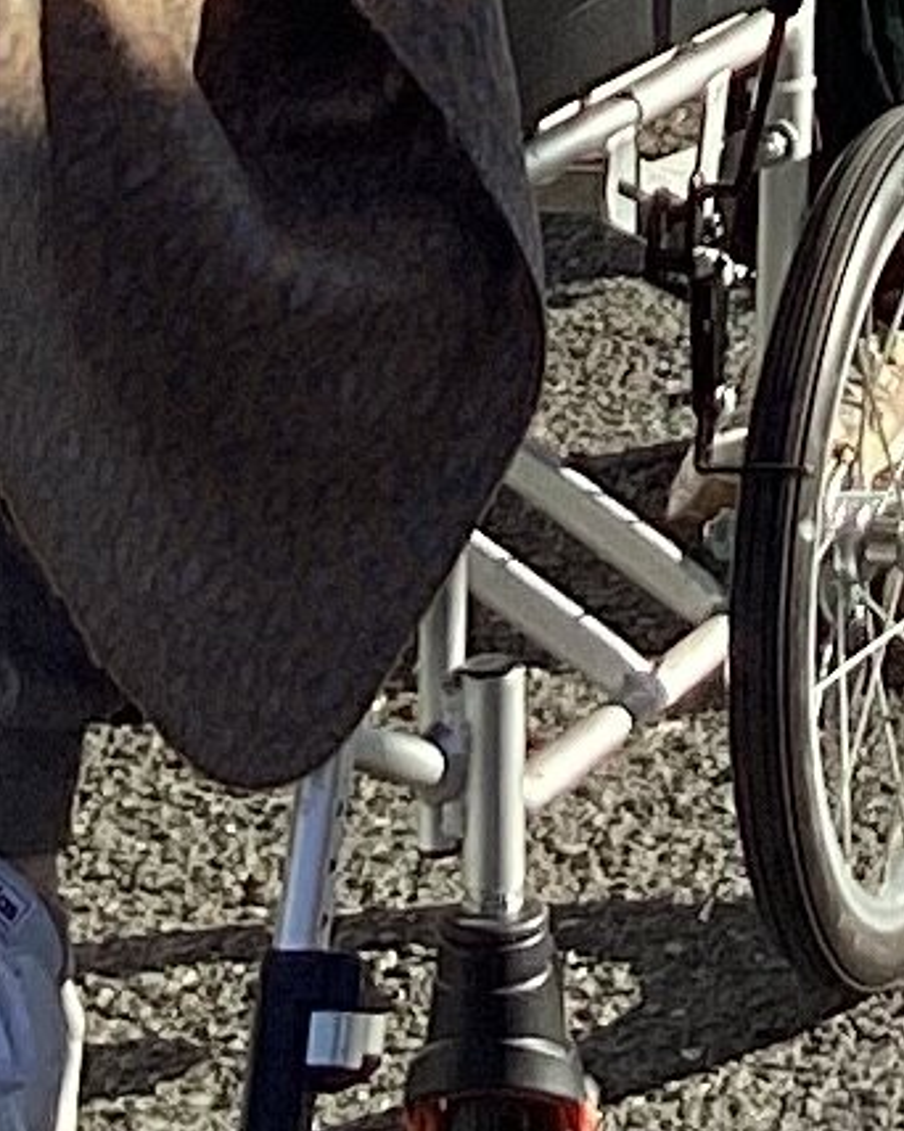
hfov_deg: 6.5
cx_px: 1792
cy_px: -1995
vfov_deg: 7.5
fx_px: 7731
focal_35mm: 231
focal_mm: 3.3
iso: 25
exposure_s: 1/815
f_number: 2.4
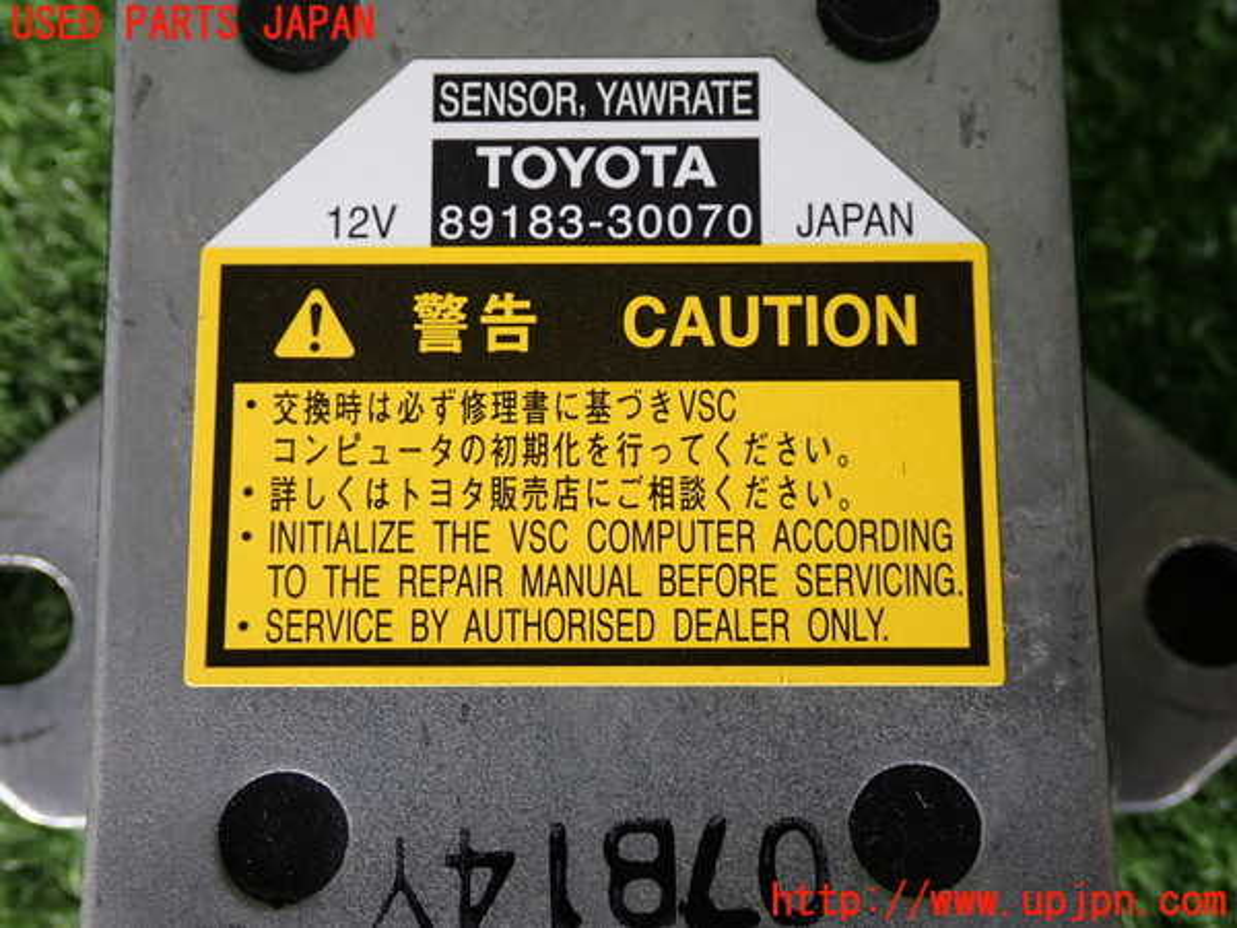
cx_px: 618
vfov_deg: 29.1
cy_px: 464
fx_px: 1787
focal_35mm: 50
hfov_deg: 38.2
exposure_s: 1/100
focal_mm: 9.01
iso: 200
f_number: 3.2
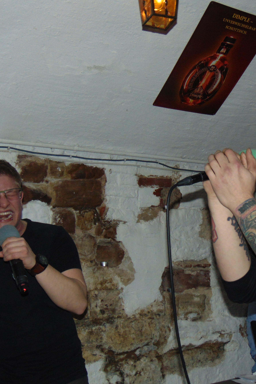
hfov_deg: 24.4
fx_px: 586
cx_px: 192
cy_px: 191
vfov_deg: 36.2
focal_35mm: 55
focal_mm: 6.9
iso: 200
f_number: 3.3
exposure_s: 1/60
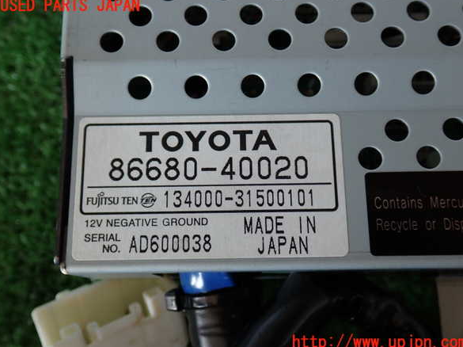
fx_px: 521
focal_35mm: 39
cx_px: 233
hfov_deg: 47.9
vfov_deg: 36.8
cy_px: 174
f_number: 2.7
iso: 200
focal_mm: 6.83
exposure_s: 1/40
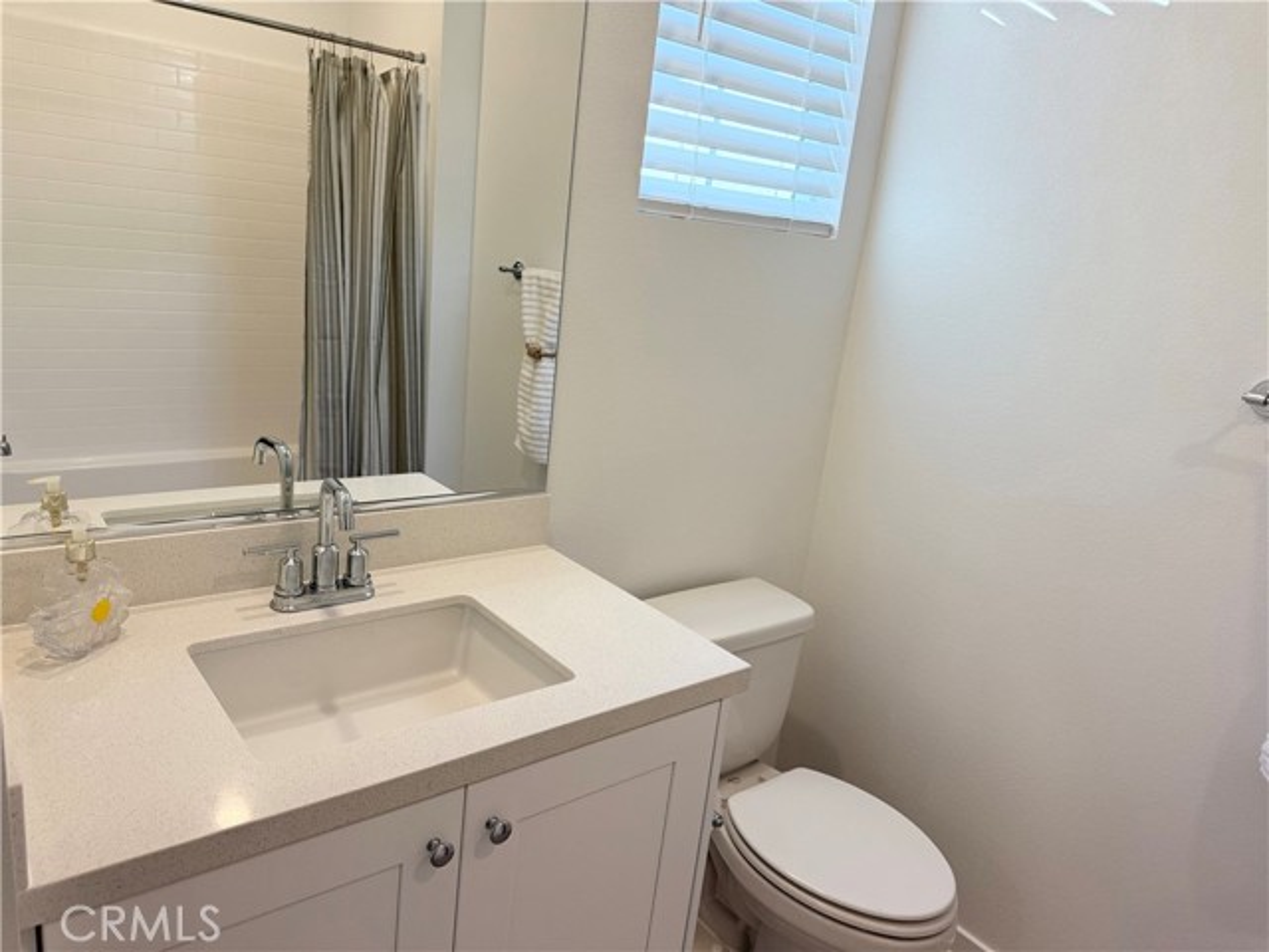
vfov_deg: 56.8
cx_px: 634
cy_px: 476
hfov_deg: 71.6
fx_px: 880
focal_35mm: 24
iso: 160
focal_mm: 6.76
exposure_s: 1/236
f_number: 1.78
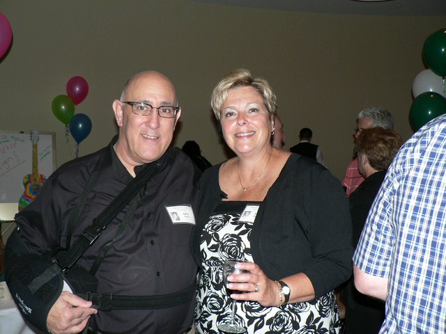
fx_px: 464
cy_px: 167
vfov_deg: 39.7
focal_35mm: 36
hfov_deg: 51.4
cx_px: 223
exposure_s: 1/60
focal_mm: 6
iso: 150
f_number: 2.8
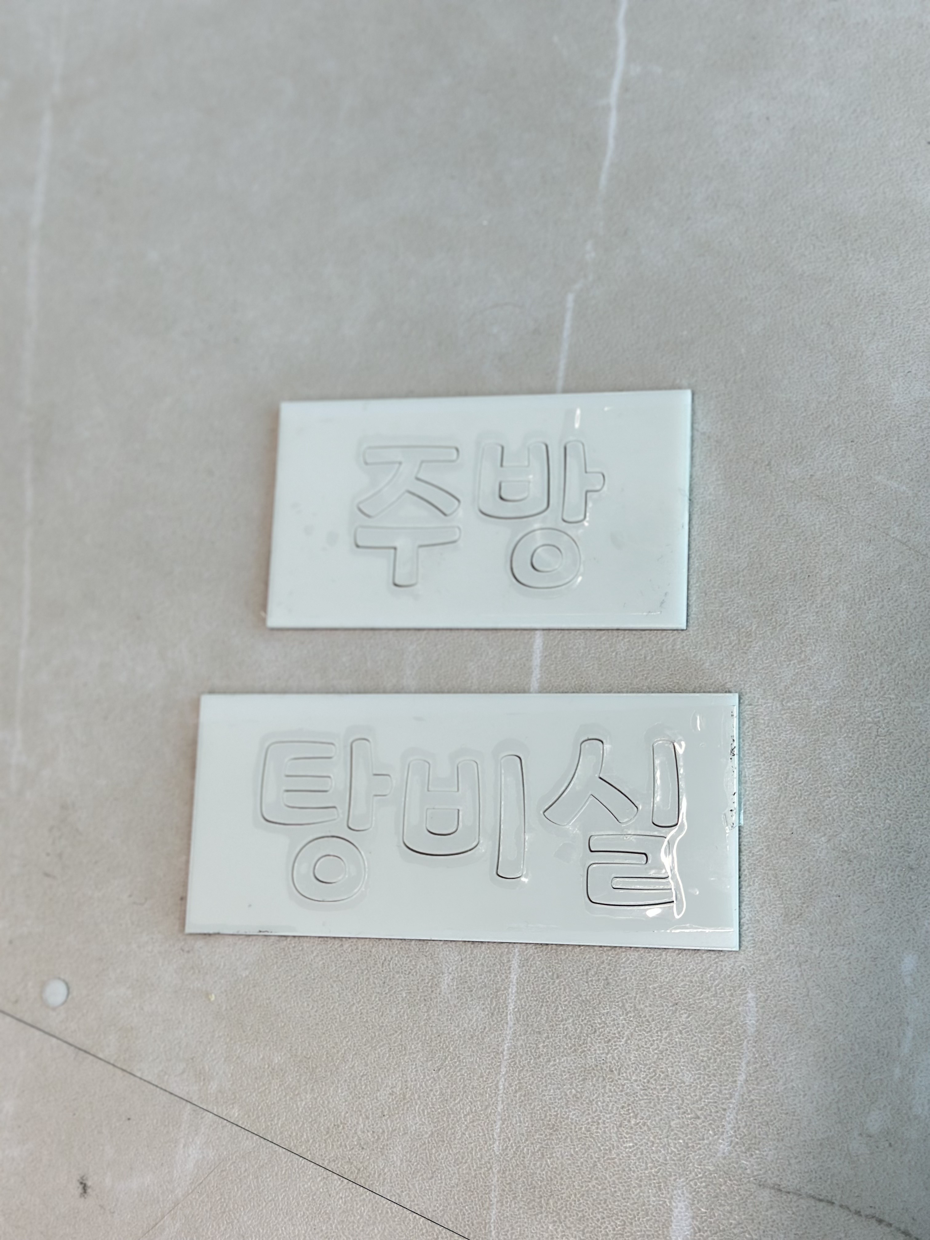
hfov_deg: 30.3
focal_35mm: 48
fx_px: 1719
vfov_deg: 39.7
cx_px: 465
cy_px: 620
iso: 80
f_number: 1.78
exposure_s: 1/120
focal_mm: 6.86
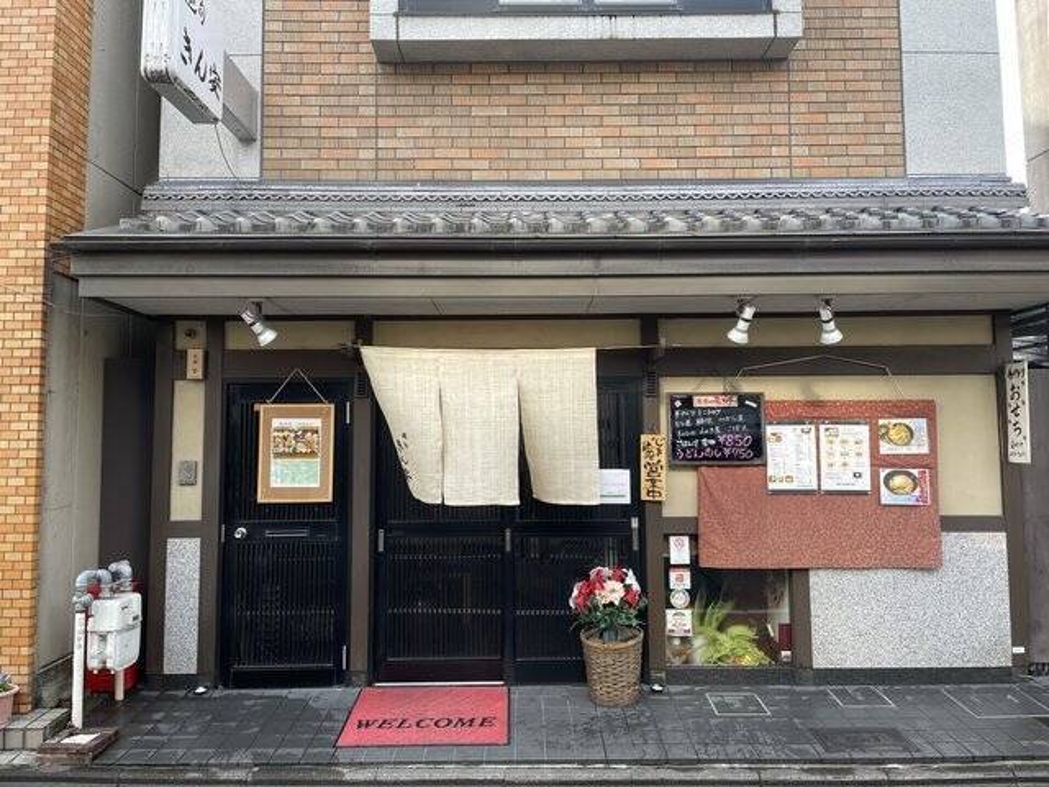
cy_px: 394
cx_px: 524
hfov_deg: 67.3
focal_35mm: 26
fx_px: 788
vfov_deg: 53.1
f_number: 1.6
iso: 32
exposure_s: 1/243
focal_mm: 4.2
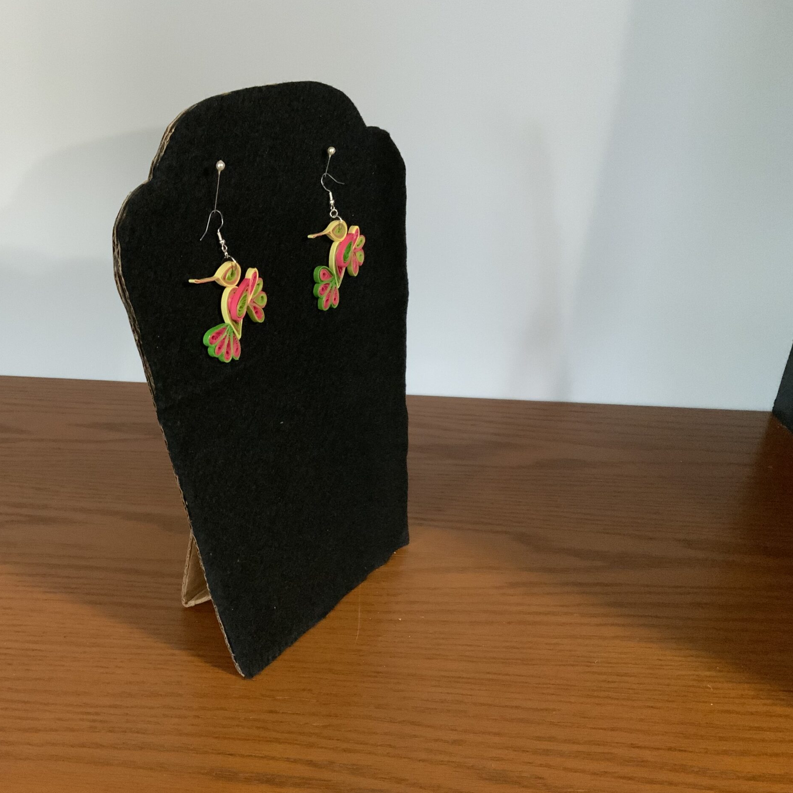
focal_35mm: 35
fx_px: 907
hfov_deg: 46.5
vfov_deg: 47.2
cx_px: 269
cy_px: 395
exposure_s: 1/30
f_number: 1.8
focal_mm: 3
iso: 400
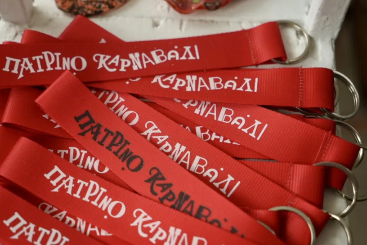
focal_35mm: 59
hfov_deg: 33.8
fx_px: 602
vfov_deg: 23.0
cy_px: 151
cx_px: 140
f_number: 4
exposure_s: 1/250
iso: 1000
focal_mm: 47
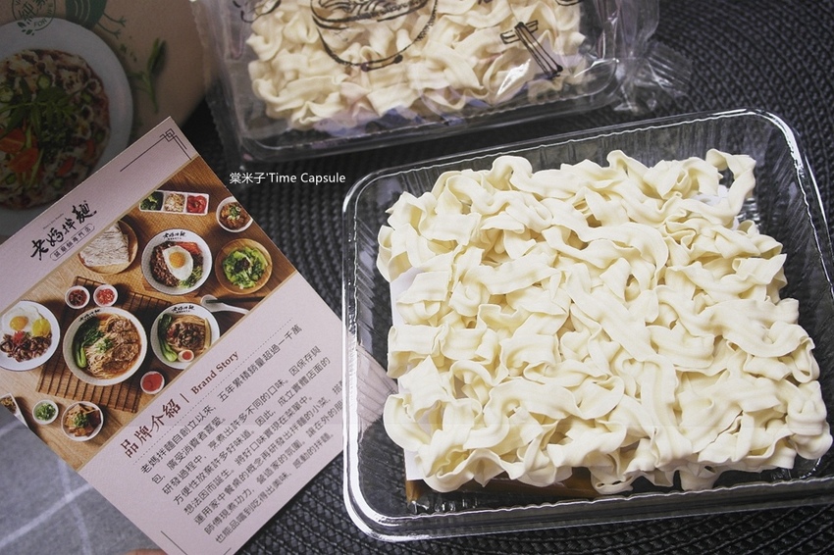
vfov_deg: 36.8
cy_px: 278
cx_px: 417
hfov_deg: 53.2
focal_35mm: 36
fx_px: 834
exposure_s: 1/125
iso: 400
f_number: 3.5
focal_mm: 24
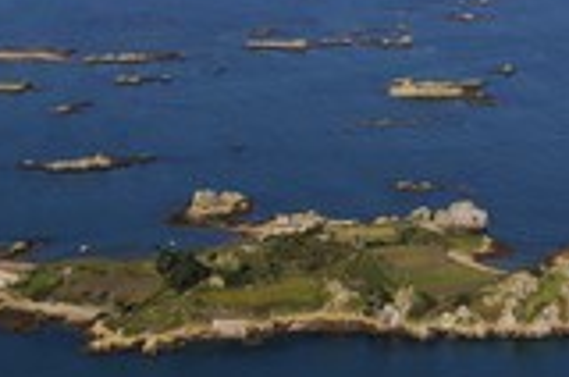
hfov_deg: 17.5
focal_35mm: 116
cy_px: 43
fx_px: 1830
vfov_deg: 11.7
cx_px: 478
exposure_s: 1/1000
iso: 400
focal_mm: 44
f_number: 10
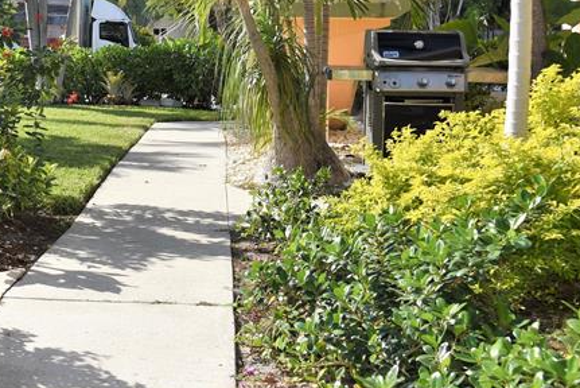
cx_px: 3
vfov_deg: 23.4
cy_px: 64
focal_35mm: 57
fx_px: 919
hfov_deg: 32.3
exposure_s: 1/200
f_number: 9
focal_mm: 24
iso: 100
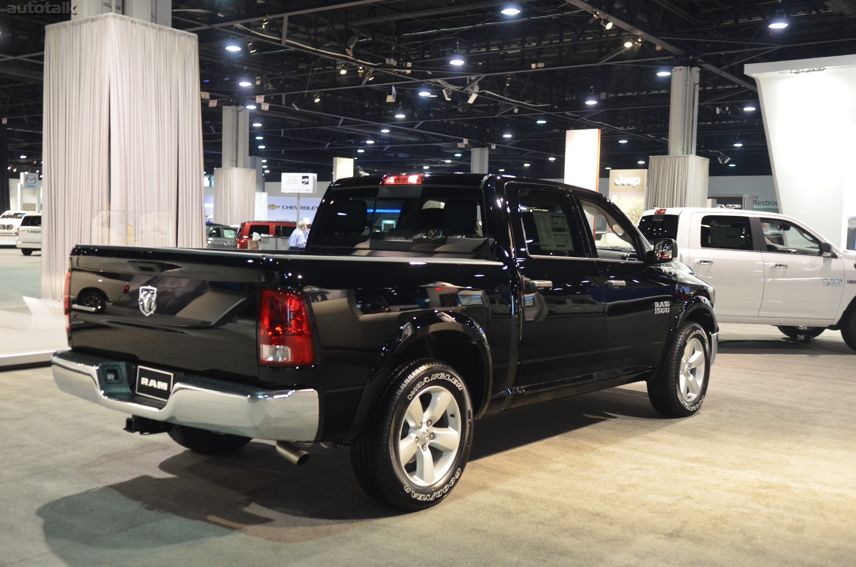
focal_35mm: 36
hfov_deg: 53.2
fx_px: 854
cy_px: 284
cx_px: 428
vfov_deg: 36.7
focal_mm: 24
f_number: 2.8
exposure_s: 1/20
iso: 1600
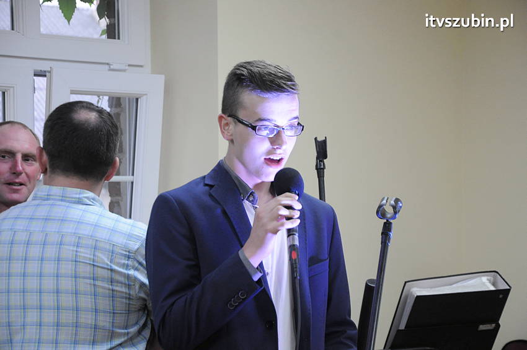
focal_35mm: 105
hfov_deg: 19.5
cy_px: 175
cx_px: 264
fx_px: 1536
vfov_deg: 13.0
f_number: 6.3
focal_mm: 70
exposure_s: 1/80
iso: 1600
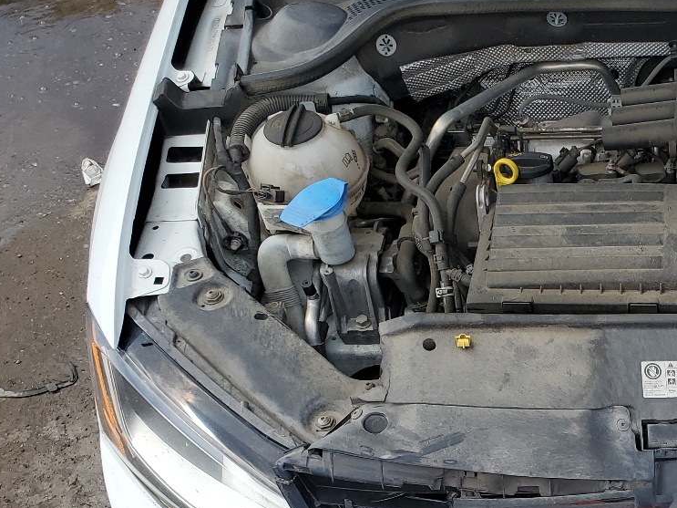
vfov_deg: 25.1
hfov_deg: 31.3
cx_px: 707
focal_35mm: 56
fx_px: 1095
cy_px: 484
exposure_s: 1/1000
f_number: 1.5
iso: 50
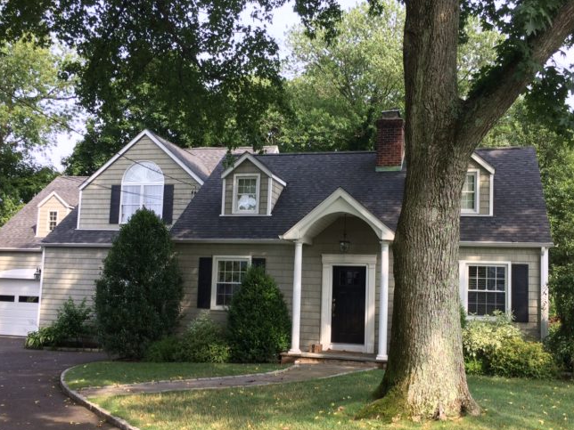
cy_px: 239
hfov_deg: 51.3
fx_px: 597
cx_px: 311
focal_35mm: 36
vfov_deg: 39.6
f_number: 2.2
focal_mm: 4.15
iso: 32
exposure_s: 1/410
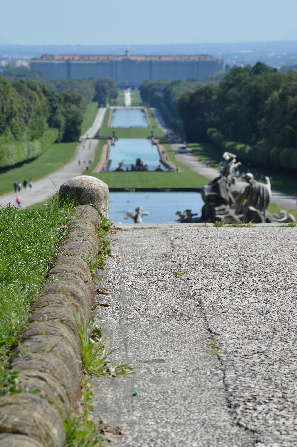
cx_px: 148
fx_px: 1952
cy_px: 224
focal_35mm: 158
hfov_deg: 8.7
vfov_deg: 13.1
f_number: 10
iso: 100
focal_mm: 105
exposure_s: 1/200
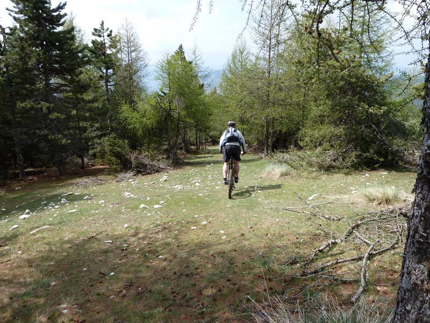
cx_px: 215
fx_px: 311
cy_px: 162
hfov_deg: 69.4
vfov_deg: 54.9
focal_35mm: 25
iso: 80
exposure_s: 1/320
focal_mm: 4.1
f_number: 4
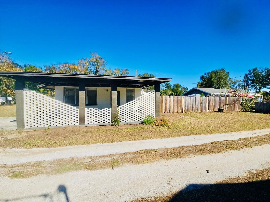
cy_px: 101
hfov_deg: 106.2
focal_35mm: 13
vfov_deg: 89.9
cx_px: 135
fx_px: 101
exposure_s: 1/3333
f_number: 2.2
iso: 50
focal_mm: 2.2
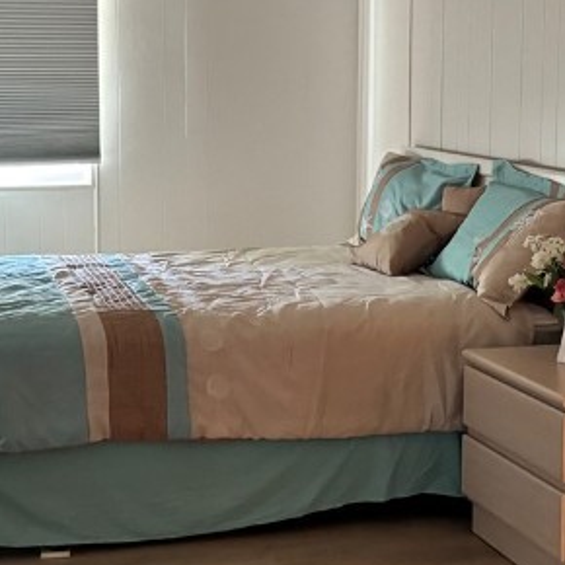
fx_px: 1385
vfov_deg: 23.0
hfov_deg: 23.0
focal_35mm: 75
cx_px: 234
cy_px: 201
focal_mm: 6.76
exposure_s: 1/60
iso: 640
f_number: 1.78
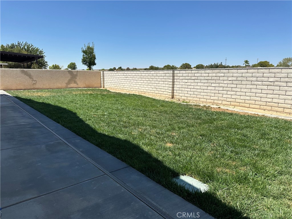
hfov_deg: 71.6
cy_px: 110
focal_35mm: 24
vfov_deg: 56.8
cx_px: 146
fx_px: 202
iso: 80
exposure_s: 1/4762
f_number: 1.78
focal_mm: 6.86
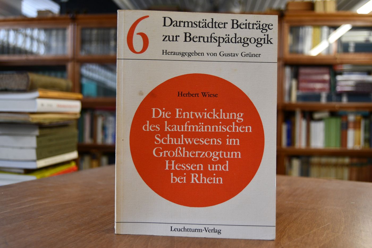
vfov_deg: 40.0
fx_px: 341
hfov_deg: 57.2
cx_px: 186
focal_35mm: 33
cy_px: 124
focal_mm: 22
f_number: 3.5
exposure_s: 1/125
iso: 900
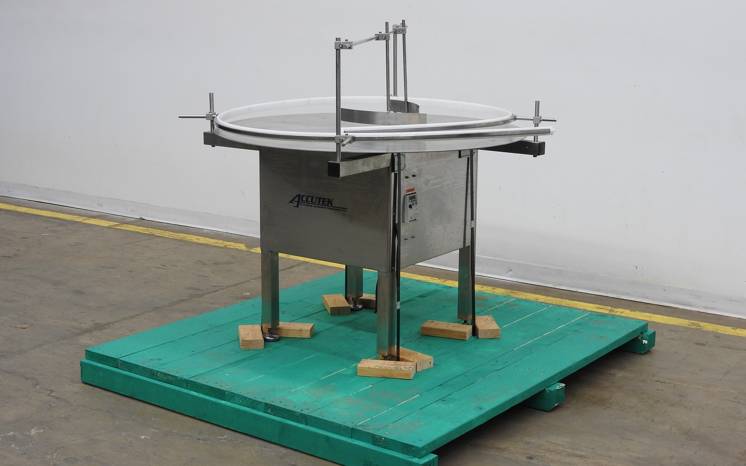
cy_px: 236
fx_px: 1200
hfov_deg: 34.5
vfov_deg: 22.0
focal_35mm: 59
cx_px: 377
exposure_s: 1/30
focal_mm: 9.9
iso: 140
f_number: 4
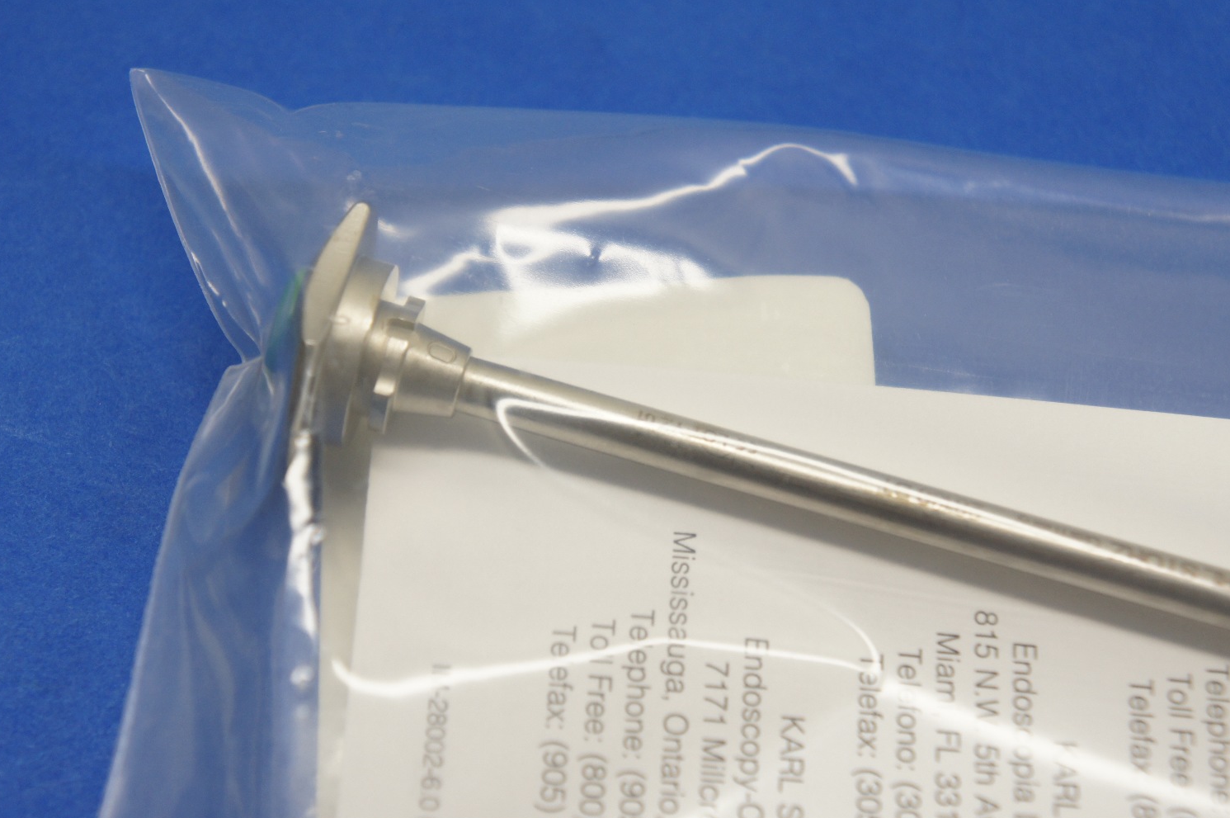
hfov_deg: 23.0
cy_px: 411
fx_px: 3022
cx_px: 598
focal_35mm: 89
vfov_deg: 15.4
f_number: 5.6
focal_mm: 55
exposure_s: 1/100
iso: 400
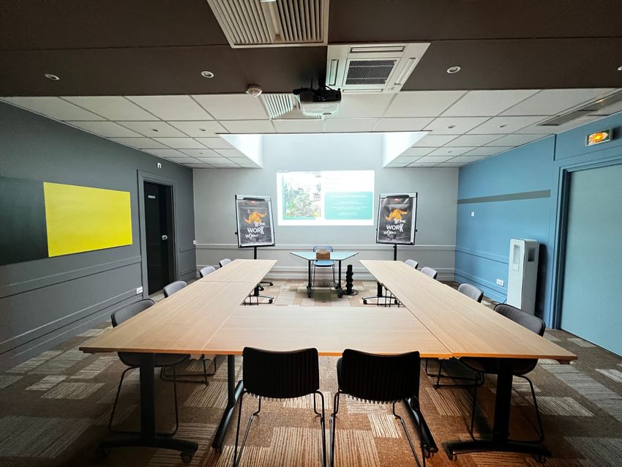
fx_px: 234
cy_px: 234
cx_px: 311
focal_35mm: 13
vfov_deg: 89.9
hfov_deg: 106.2
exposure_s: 1/50
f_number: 1.8
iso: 800
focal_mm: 1.57
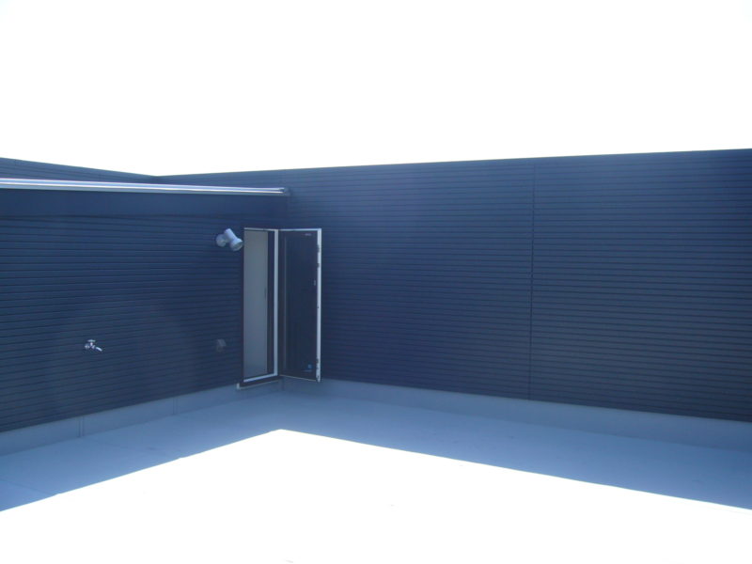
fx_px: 760
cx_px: 376
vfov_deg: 40.7
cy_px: 282
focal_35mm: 35
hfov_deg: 52.6
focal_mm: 5.8
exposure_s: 1/200
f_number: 5.6
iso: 80
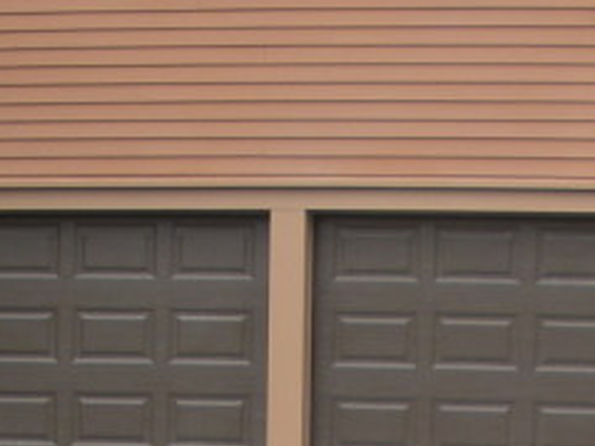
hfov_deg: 13.2
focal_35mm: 150
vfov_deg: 9.5
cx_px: 336
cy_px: 760
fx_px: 2577
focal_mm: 6.3
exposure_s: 1/89.3
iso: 64
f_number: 3.5
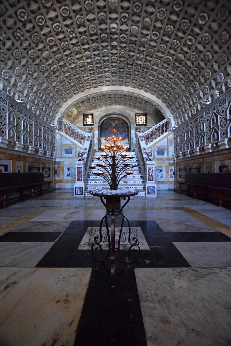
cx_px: 116
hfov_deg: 77.3
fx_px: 144
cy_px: 173
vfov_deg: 100.4
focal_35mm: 15
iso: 5000
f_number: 3.5
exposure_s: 1/60
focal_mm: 10
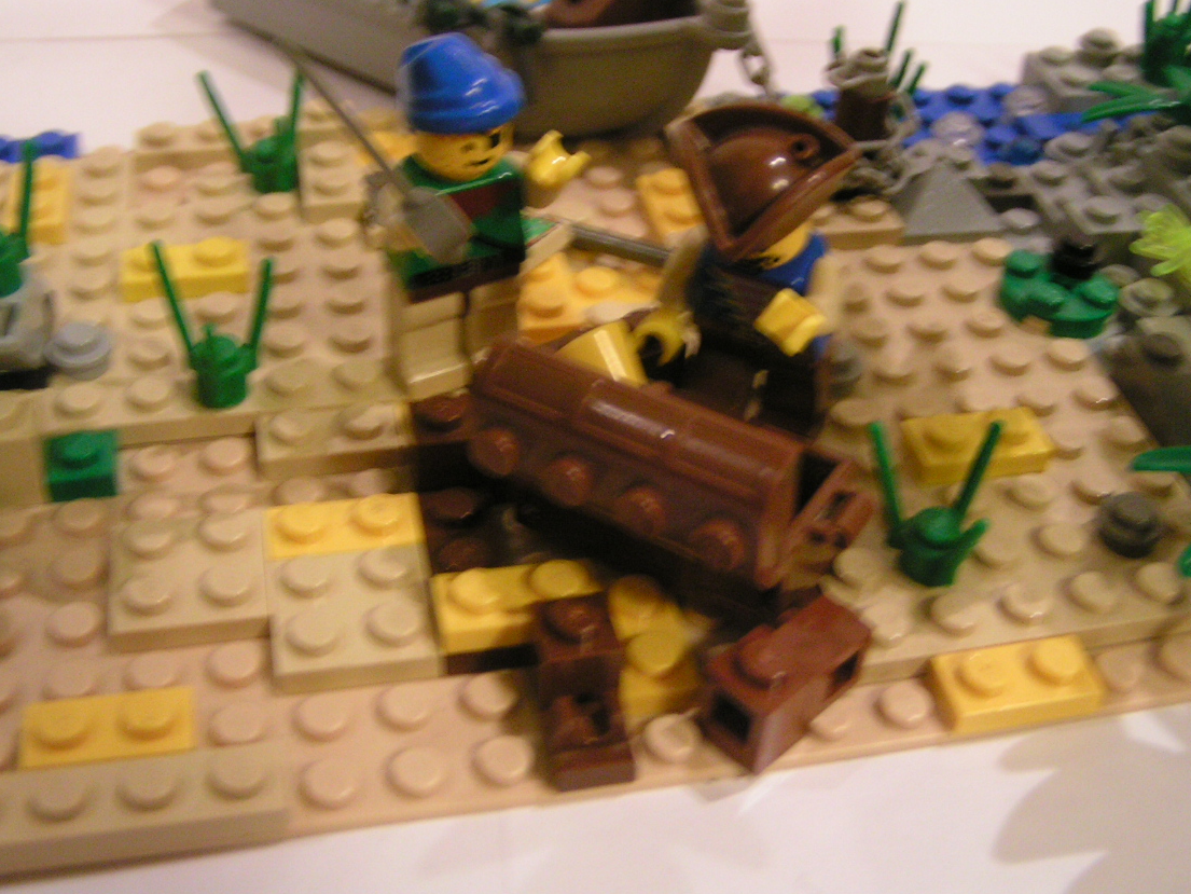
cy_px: 403
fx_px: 1514
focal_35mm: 44
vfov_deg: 32.9
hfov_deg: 42.9
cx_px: 632
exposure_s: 1/10
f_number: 2.8
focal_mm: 5.8
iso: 200
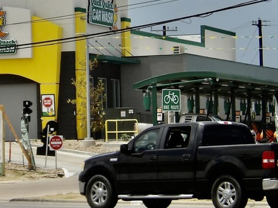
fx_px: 1678
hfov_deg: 9.4
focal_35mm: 209
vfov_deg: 7.1
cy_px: 7
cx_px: 19
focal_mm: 15.6
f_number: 5.6
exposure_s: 1/754
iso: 100
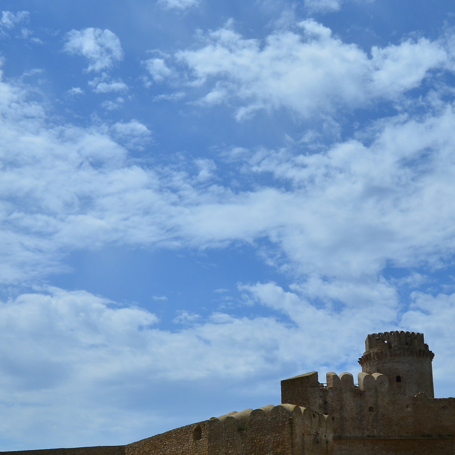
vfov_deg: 31.3
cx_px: 263
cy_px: 314
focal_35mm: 54
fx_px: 803
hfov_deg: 31.6
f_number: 11
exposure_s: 1/500
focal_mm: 18
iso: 140
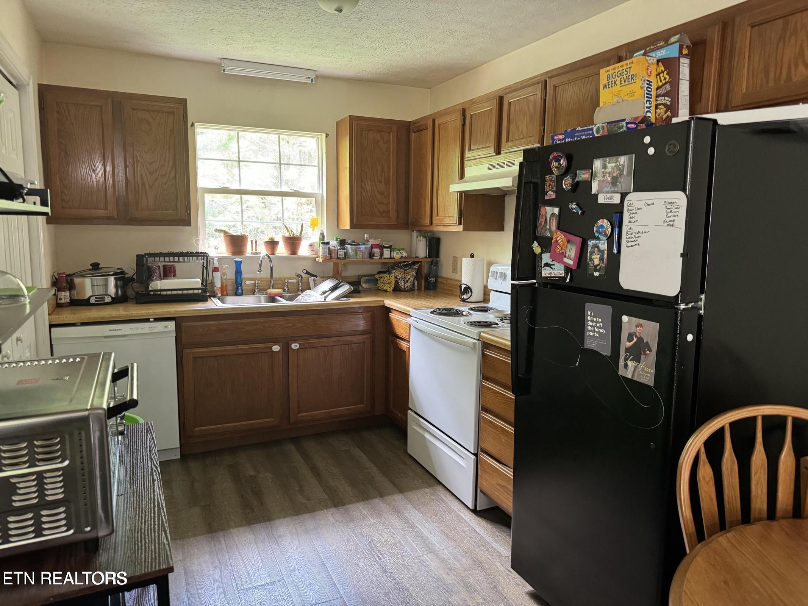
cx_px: 404
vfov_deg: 56.8
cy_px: 303
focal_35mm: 24
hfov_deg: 71.6
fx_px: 560
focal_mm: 6.76
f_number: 1.78
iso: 400
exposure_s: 1/60
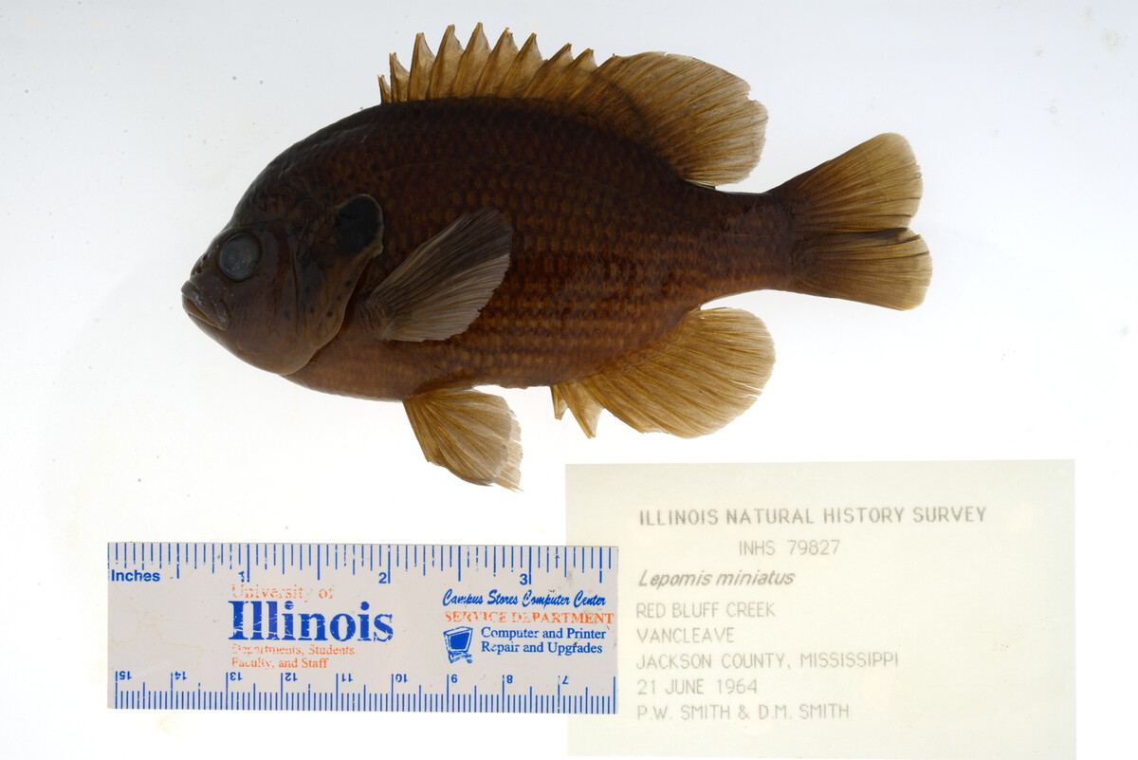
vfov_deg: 22.6
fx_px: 1897
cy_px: 380
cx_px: 569
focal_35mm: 60
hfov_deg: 33.4
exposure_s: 1/25
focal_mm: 60
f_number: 20
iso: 100
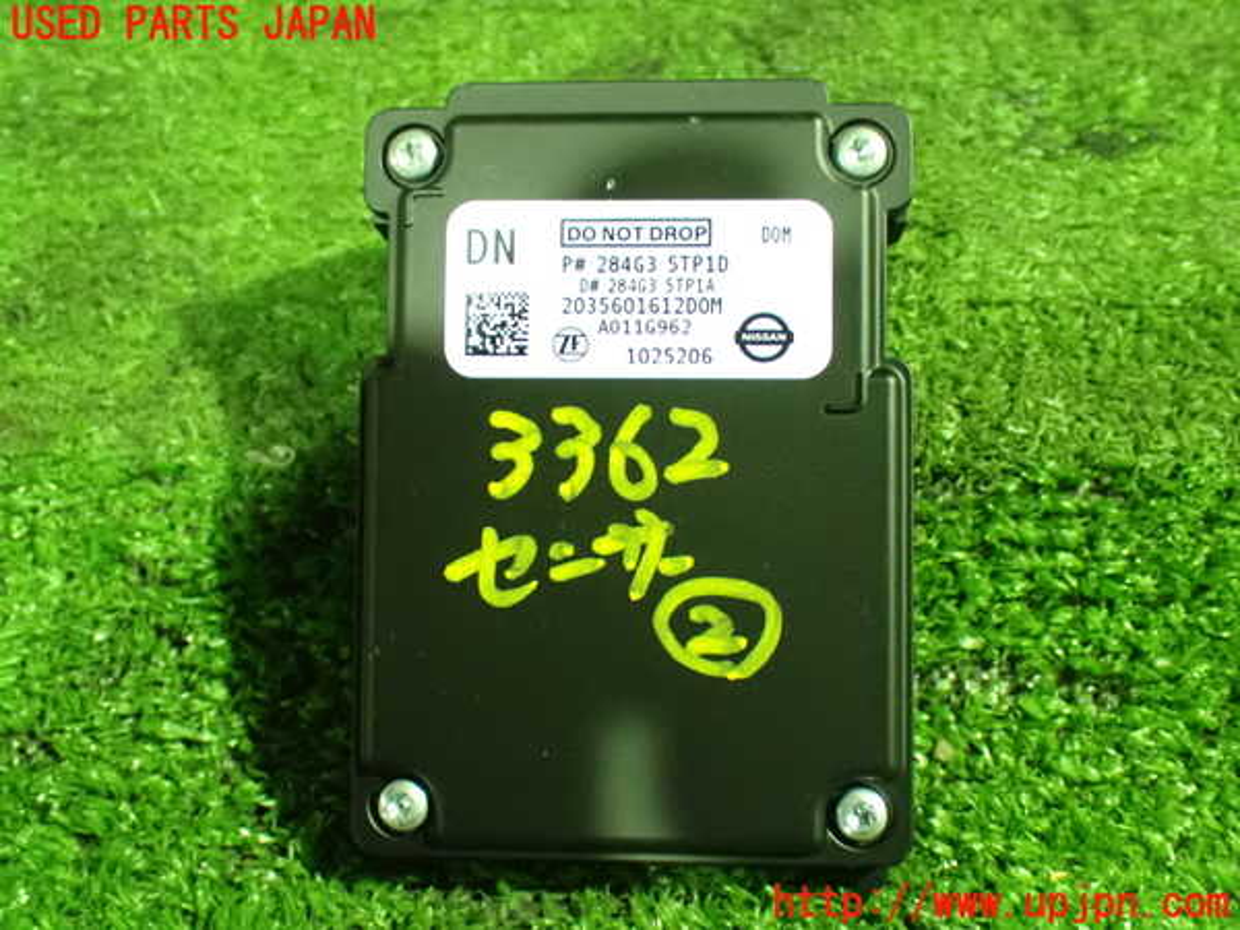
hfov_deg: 45.8
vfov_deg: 35.1
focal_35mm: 41
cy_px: 465
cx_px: 620
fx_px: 1469
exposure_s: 1/25
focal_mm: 7.31
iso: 1600
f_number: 2.8
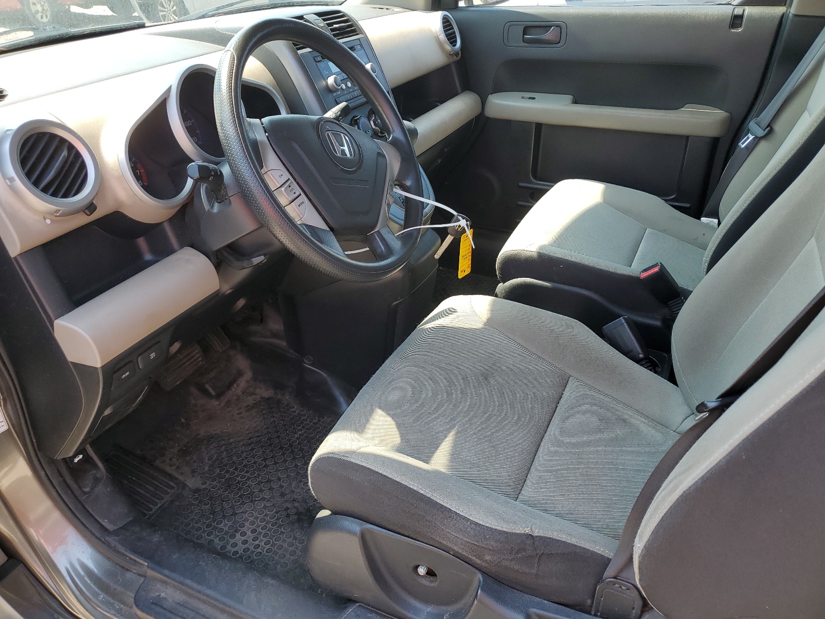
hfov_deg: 67.3
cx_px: 412
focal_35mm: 26
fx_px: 620
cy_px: 310
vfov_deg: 53.1
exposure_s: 1/435
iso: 50
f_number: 1.5
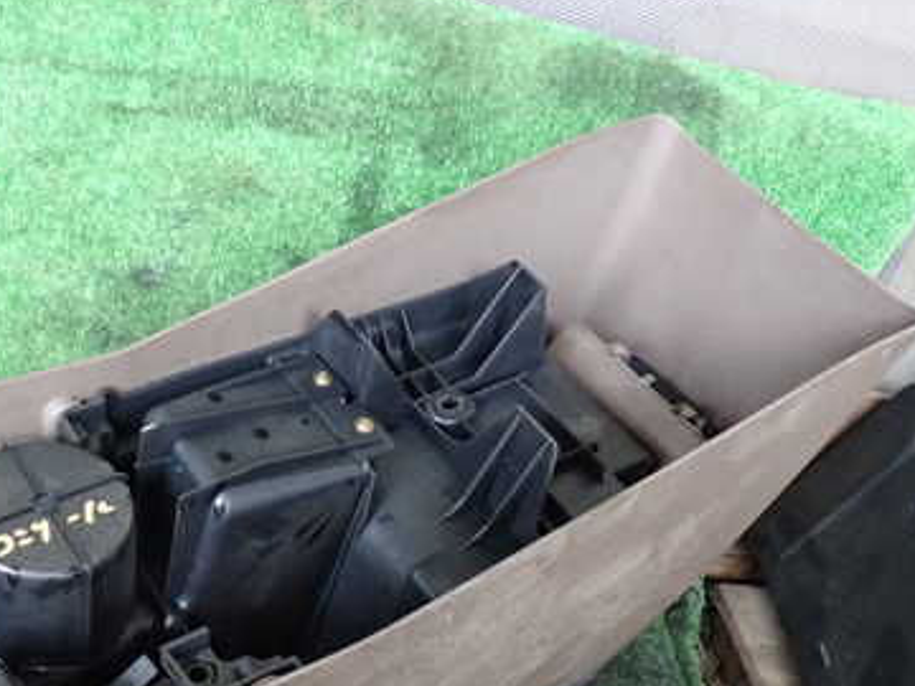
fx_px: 1322
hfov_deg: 37.0
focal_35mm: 50
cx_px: 201
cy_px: 495
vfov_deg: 28.8
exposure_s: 1/25
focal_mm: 5.4
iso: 800
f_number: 2.3
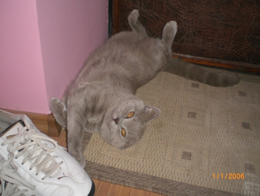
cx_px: 130
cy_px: 98
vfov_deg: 37.8
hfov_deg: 49.0
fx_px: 286
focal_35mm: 38
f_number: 3.1
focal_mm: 6.3
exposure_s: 1/60
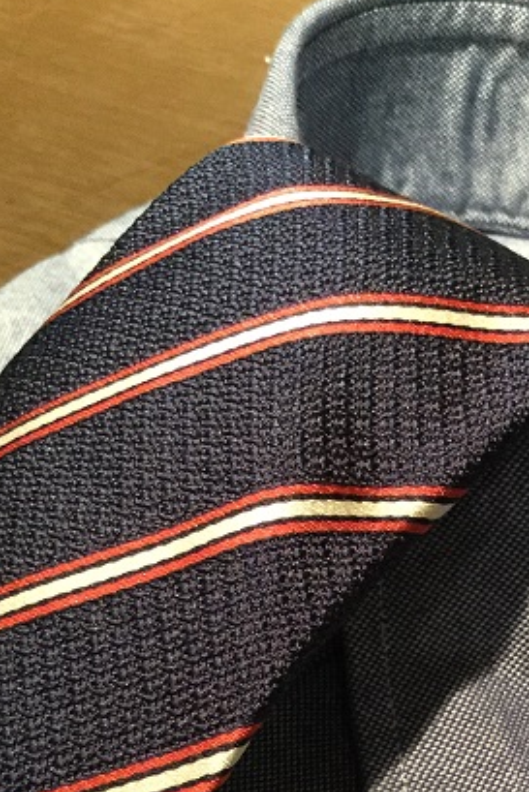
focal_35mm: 63
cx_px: 568
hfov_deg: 20.7
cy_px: 746
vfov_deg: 30.2
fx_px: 1387
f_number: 2.4
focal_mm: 3.3
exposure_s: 1/30
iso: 125
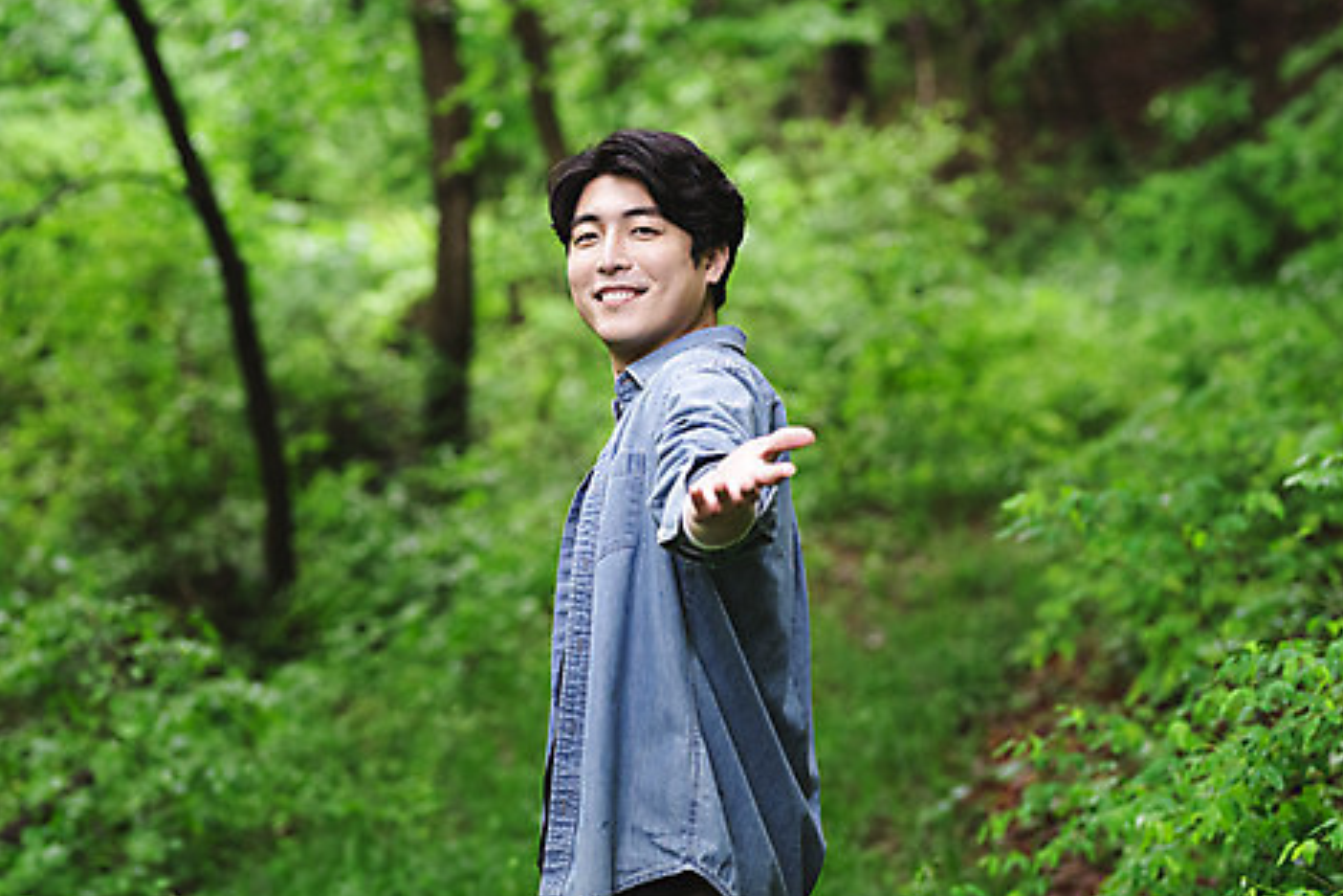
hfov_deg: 18.7
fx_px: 4066
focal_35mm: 109
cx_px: 560
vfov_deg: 12.6
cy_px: 408
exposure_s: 1/160
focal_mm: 85
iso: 1000
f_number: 2.8
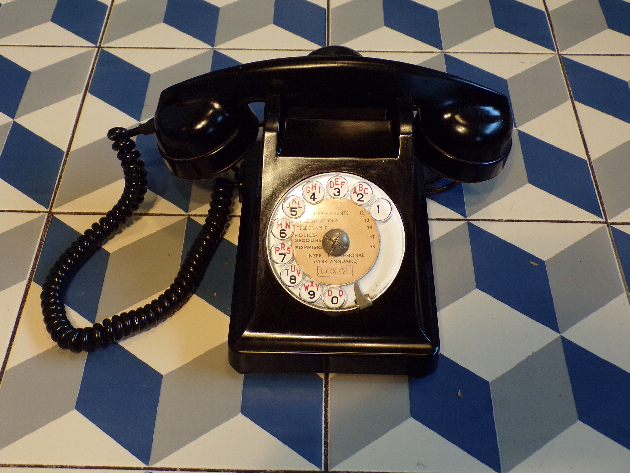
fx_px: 801
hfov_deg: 42.9
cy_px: 227
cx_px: 305
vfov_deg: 32.9
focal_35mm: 44
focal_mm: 7.6
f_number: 3.4
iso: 256
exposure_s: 1/17
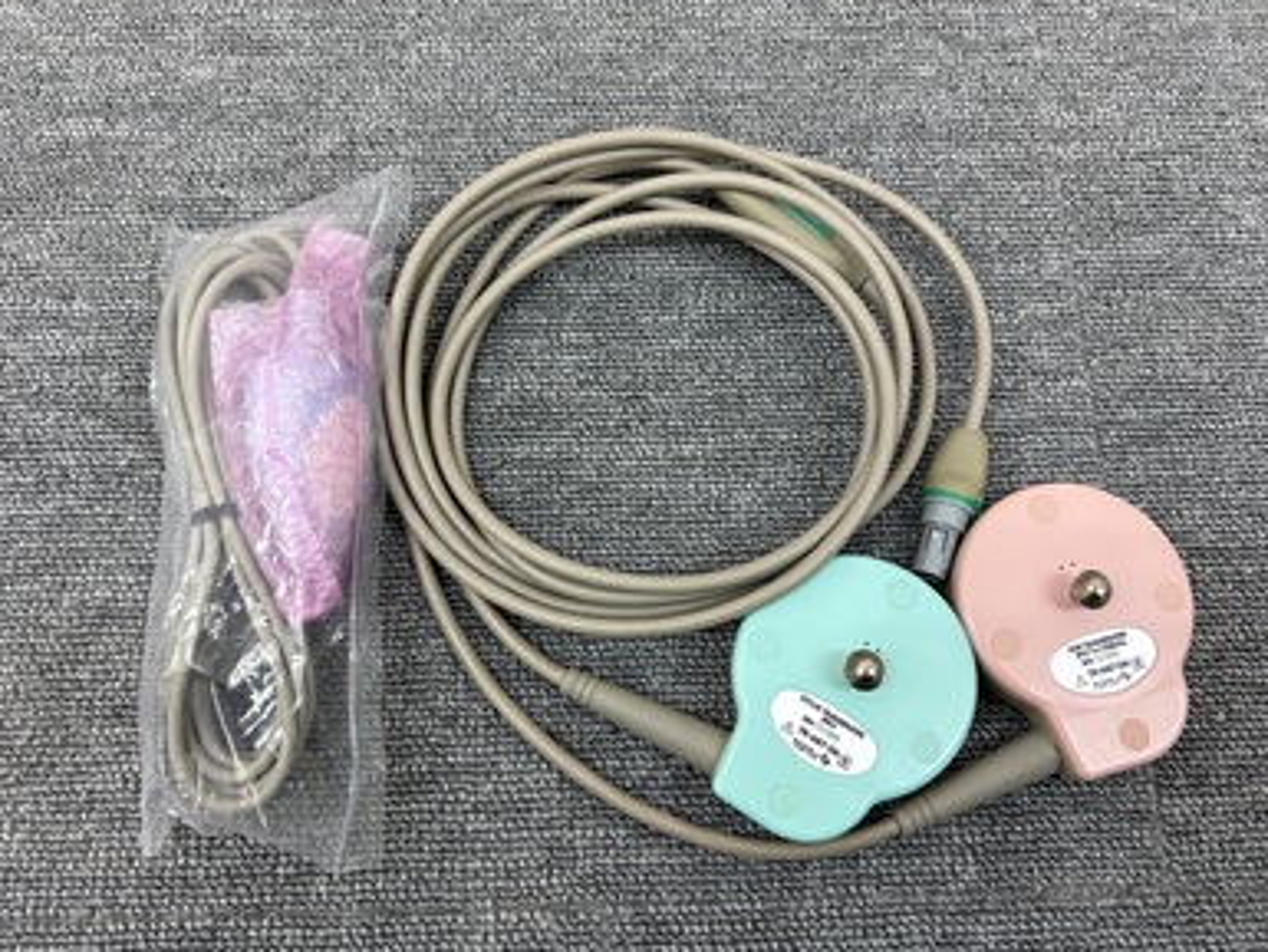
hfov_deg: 65.3
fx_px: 989
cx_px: 632
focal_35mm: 27
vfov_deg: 51.4
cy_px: 474
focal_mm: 5.96
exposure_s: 1/120
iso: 80
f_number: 1.6
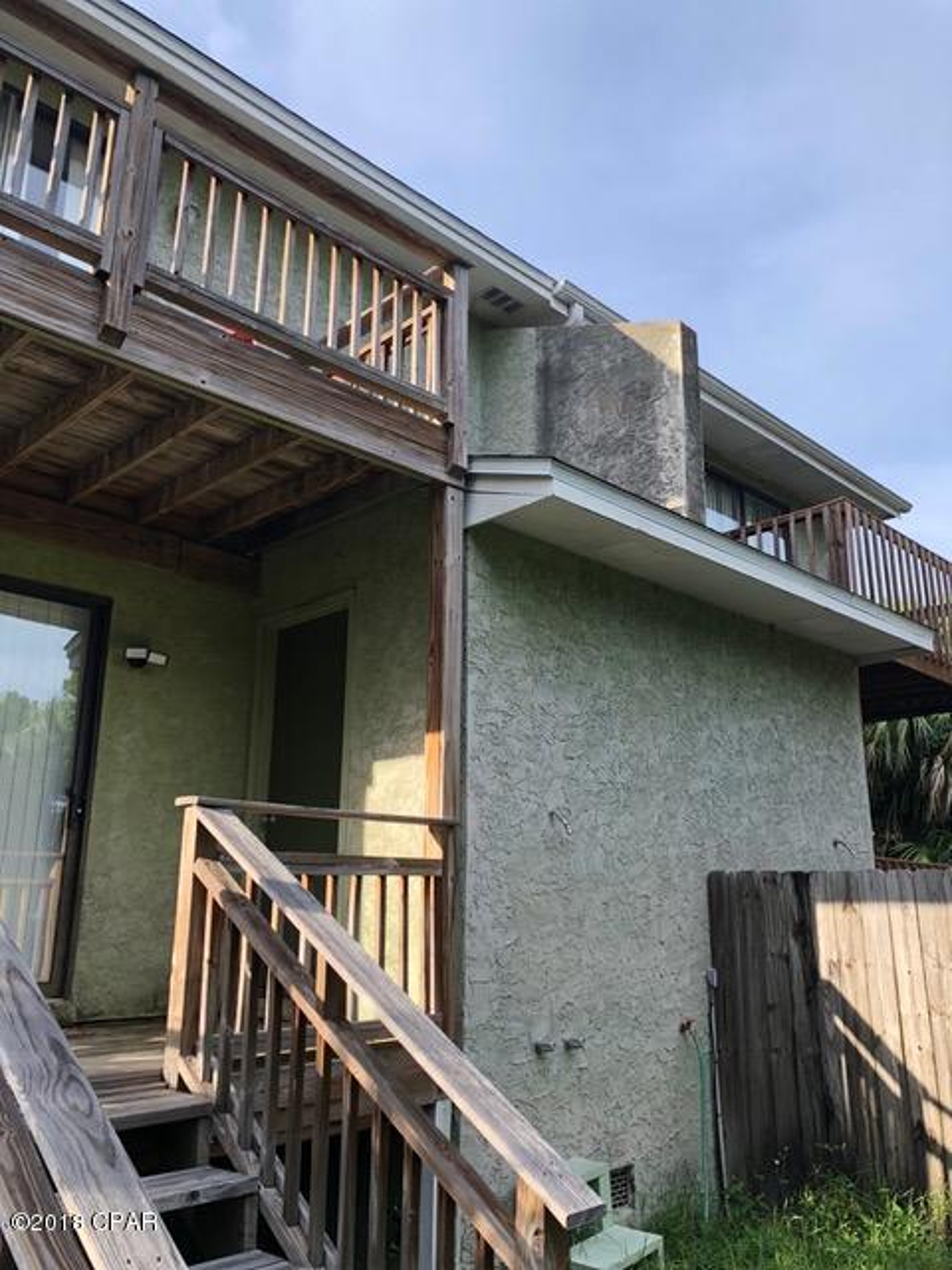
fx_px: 1027
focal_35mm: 28
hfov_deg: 49.7
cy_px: 635
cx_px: 476
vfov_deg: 63.4
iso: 20
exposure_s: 1/527
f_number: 1.8
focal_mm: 4
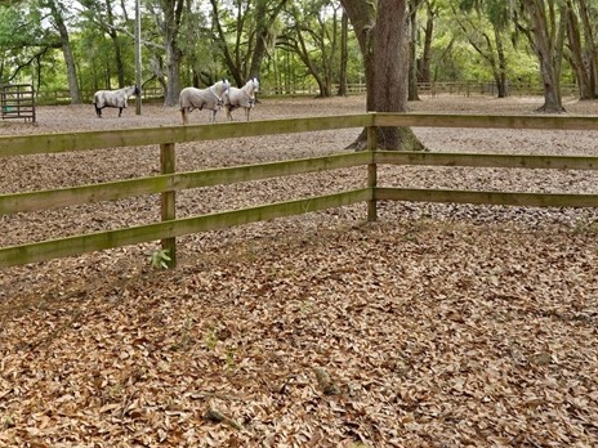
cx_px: 258
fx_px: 622
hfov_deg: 51.2
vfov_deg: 37.9
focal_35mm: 36
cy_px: 78
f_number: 9
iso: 320
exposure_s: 1/20
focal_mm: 16
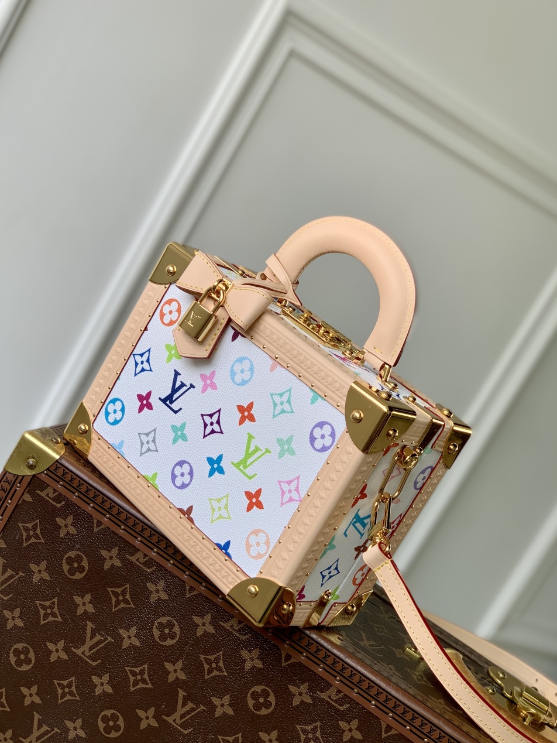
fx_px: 1266
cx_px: 247
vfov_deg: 32.7
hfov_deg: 24.8
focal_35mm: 59
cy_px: 392
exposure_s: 1/122
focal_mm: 6
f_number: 2.4
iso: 16
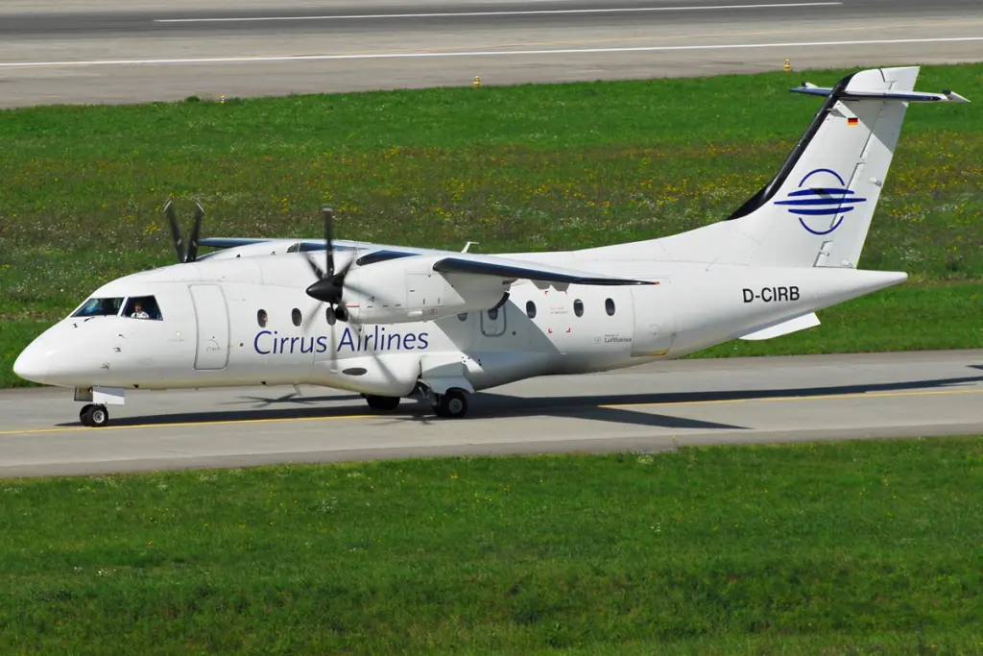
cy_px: 328
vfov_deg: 3.8
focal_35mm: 360
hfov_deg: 5.7
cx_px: 492
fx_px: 9831
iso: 100
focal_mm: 240
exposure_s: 1/350
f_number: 8
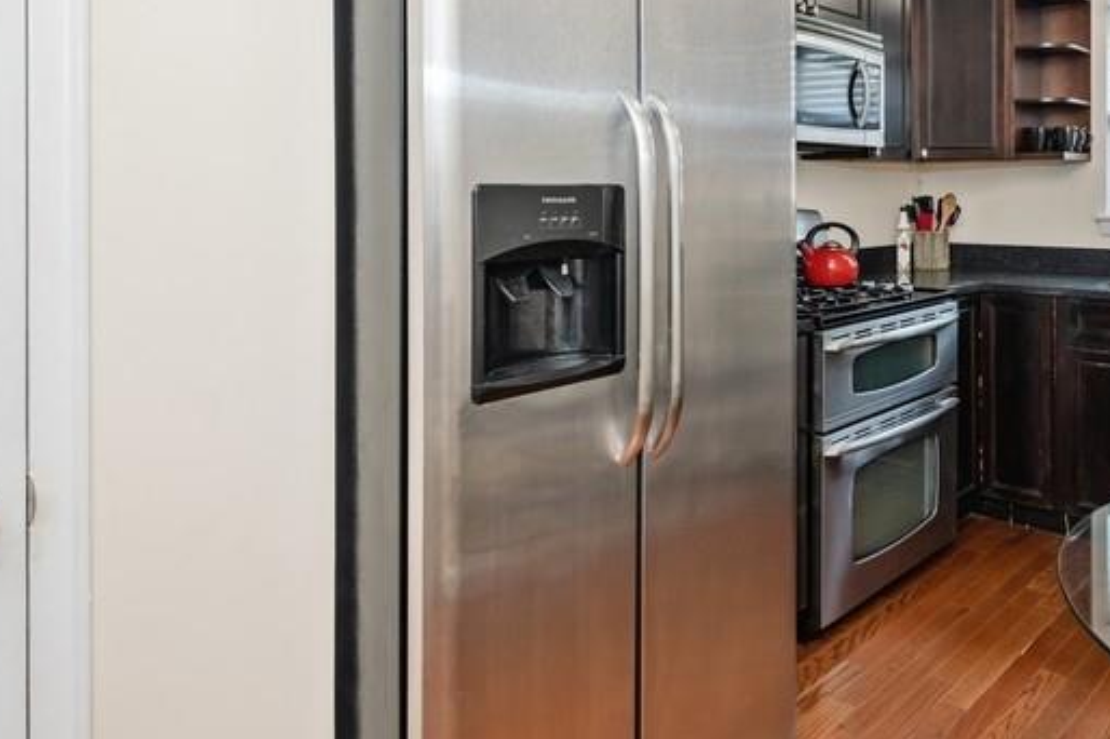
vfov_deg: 45.7
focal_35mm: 28
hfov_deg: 60.8
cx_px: 870
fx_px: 863
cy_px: 250
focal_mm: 16
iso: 400
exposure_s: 1/60
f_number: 7.1
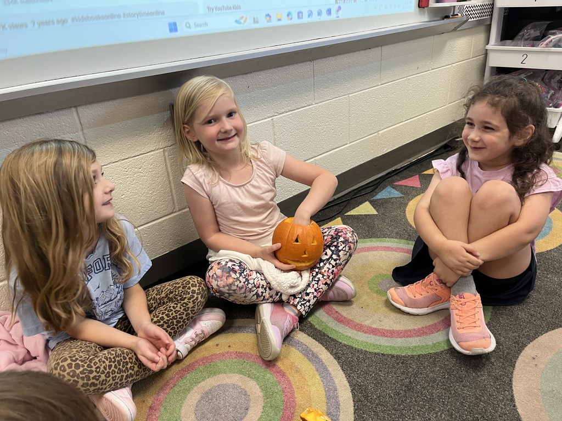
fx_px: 422
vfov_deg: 53.1
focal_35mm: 26
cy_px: 210
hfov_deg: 67.3
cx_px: 281
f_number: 1.6
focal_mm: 5.1
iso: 125
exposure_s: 1/60
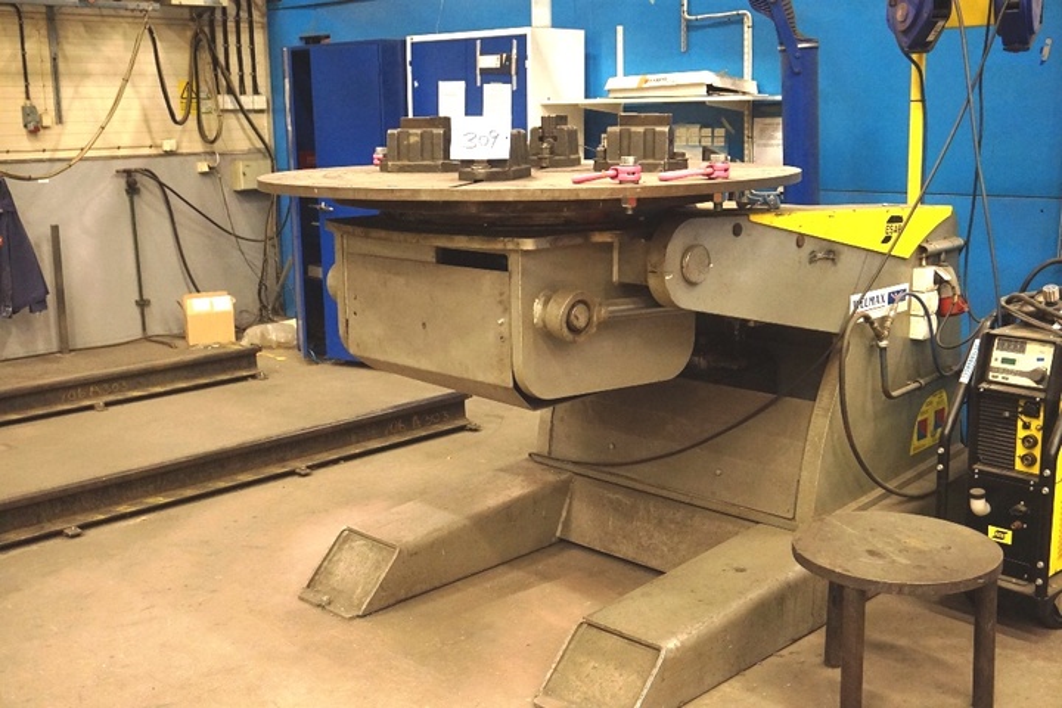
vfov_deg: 34.2
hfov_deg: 49.6
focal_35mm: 39
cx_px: 531
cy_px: 354
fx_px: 1150
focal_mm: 26
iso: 3200
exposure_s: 1/60
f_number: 4.5
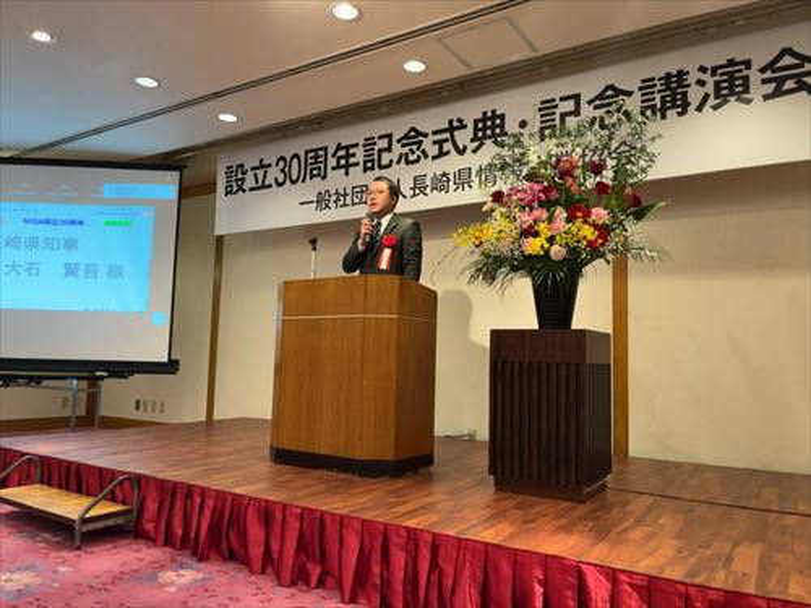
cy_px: 304
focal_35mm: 26
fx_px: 609
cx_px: 406
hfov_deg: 67.3
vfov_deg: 53.1
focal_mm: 5.1
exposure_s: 1/60
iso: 200
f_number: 1.6
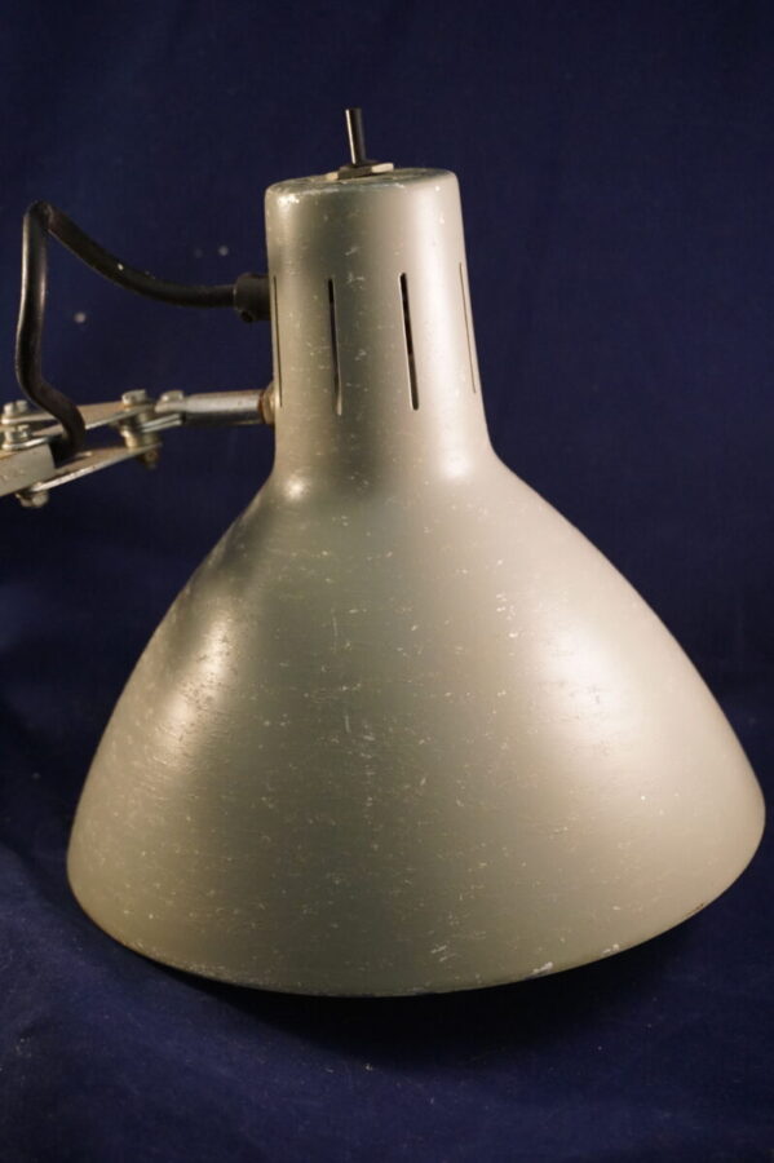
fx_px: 1598
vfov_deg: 40.0
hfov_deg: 27.2
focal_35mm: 50
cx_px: 387
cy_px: 582
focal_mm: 33
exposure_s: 1/60
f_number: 5
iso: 2500
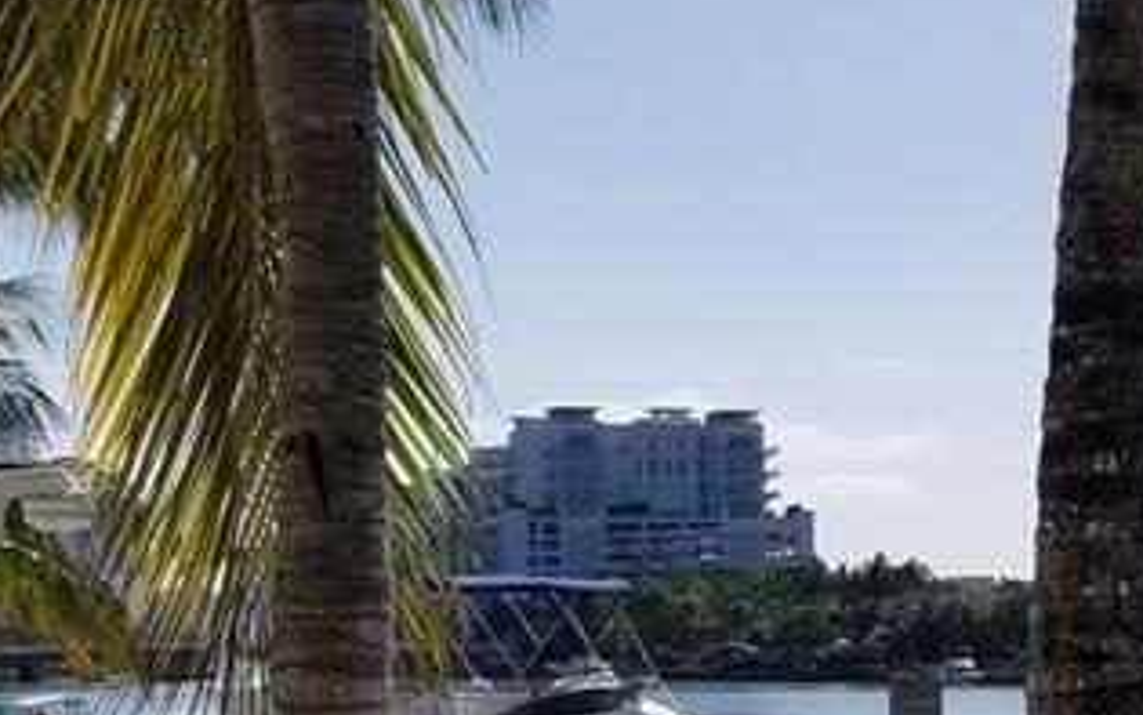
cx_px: 911
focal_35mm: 105
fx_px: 3271
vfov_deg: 12.0
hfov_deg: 19.6
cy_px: 987
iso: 50
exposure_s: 1/5872
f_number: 1.7
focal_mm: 4.25
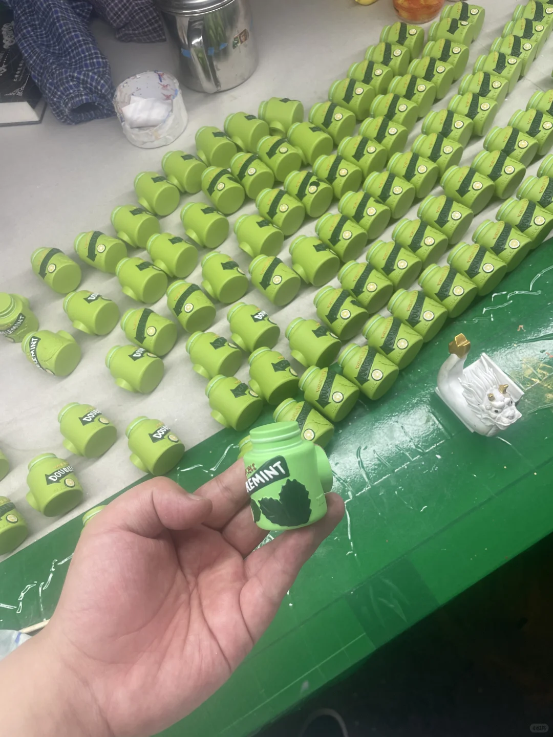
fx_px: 554
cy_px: 368
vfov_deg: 67.3
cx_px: 276
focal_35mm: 26
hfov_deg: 53.1
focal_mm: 4.2
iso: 32
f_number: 1.6
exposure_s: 1/273
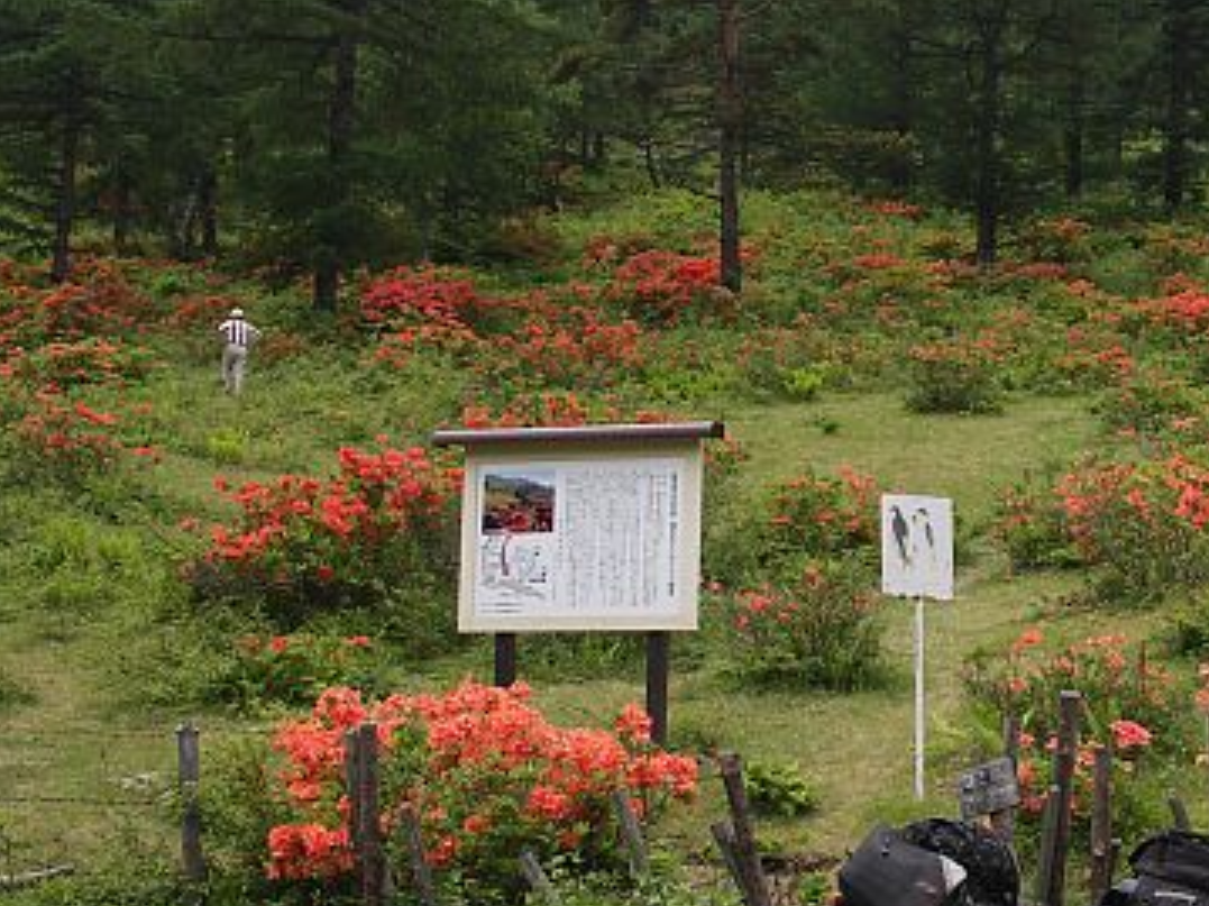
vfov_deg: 22.2
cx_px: 1068
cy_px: 475
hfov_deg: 28.4
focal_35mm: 66
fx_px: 2304
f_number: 5.6
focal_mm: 9.6
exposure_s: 1/200
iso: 50
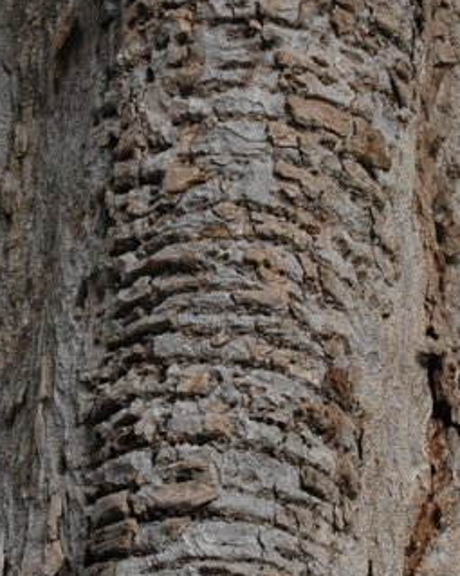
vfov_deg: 10.2
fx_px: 3235
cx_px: 217
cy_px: 251
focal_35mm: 190
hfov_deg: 8.1
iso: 400
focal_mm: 42
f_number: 5.6
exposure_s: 1/125
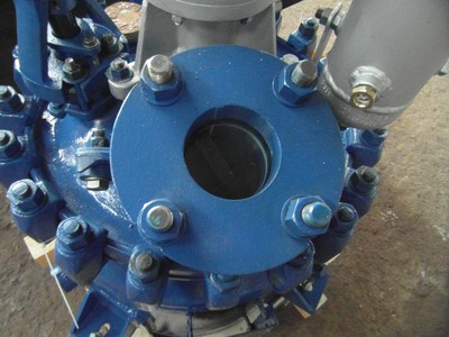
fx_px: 311
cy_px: 168
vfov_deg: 56.8
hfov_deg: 71.6
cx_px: 224
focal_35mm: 24
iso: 800
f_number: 3.2
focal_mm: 4
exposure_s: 1/15
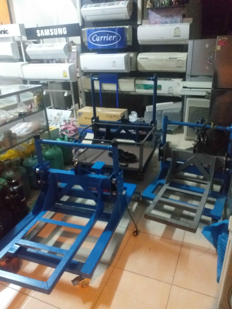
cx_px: 116
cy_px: 154
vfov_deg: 65.3
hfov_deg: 51.4
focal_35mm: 27
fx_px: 241
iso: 1000
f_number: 1.9
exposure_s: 1/17
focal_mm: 3.6
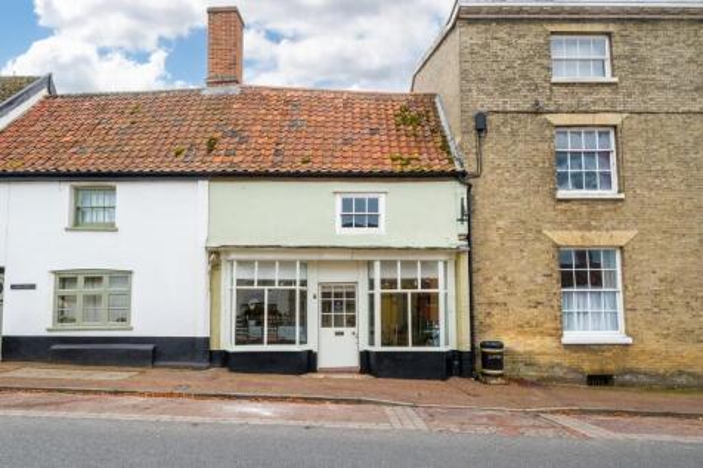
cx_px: 352
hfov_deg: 86.9
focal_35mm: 19
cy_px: 234
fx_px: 371
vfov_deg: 64.5
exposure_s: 1/40
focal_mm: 12.7
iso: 160
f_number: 11
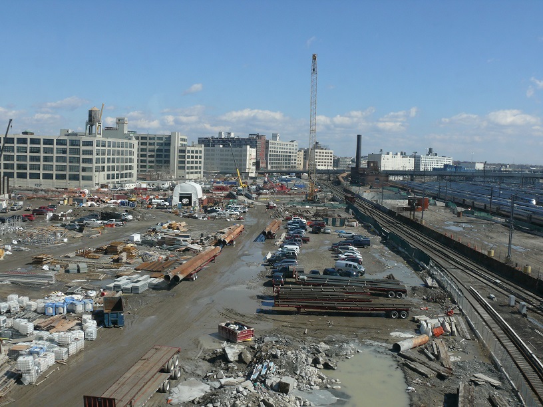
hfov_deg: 52.6
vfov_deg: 40.7
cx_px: 272
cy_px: 204
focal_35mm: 35
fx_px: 549
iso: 100
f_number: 6.3
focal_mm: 7.4
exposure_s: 1/500
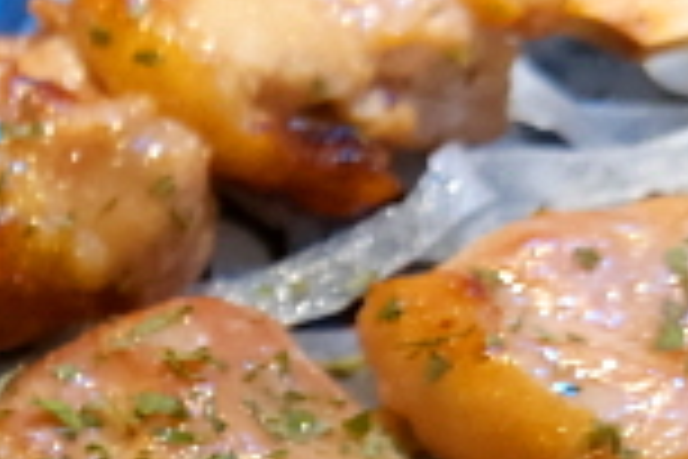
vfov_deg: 12.0
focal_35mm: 109
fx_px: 2083
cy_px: 675
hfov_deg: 17.8
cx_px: -144
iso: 320
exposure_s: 1/24
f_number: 2
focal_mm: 4.58
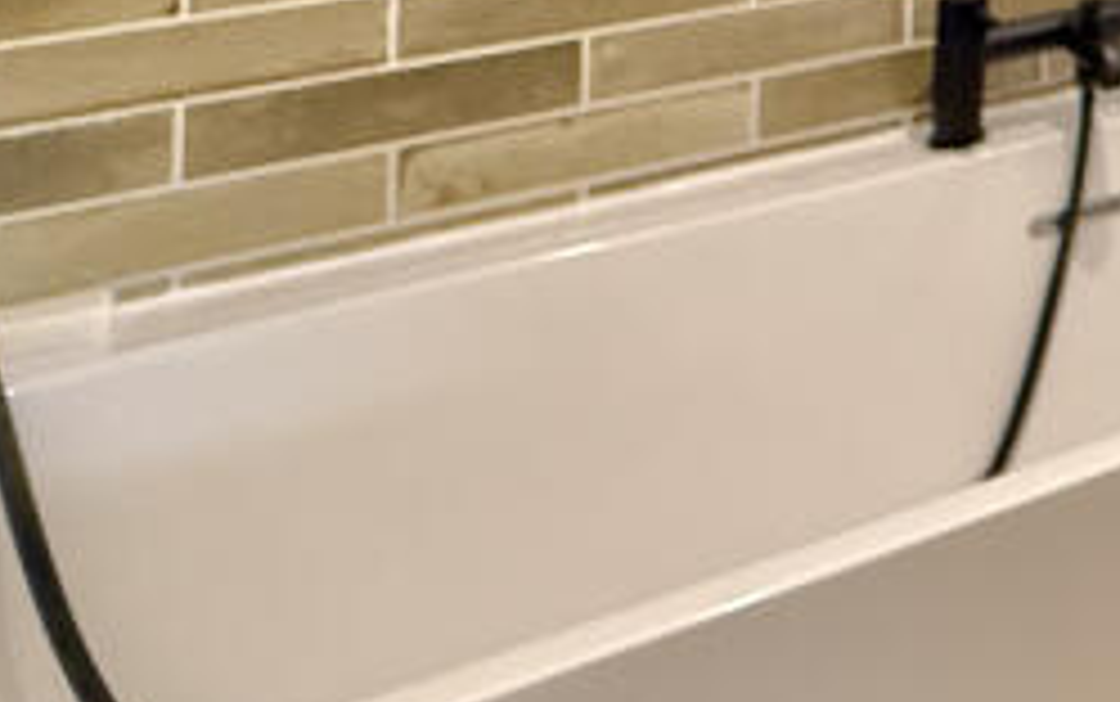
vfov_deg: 17.3
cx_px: 1993
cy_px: -567
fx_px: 1863
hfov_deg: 21.8
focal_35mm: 61
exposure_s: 1/50
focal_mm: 2.22
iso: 640
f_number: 2.2
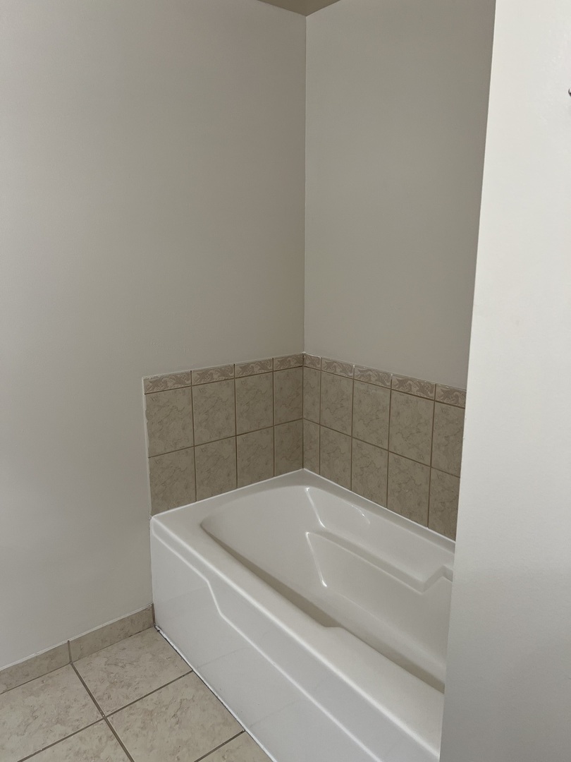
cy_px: 381
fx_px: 572
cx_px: 286
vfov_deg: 67.3
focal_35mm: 26
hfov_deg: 53.1
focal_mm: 5.7
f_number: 1.5
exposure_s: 1/120
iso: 125
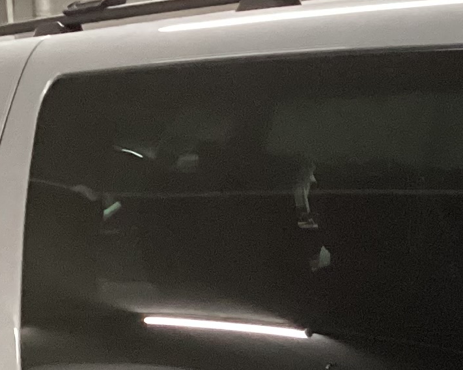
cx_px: 606
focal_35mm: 139
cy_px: 610
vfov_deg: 10.6
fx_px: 1904
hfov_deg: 13.4
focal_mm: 3.3
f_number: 2.4
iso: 320
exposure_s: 1/60
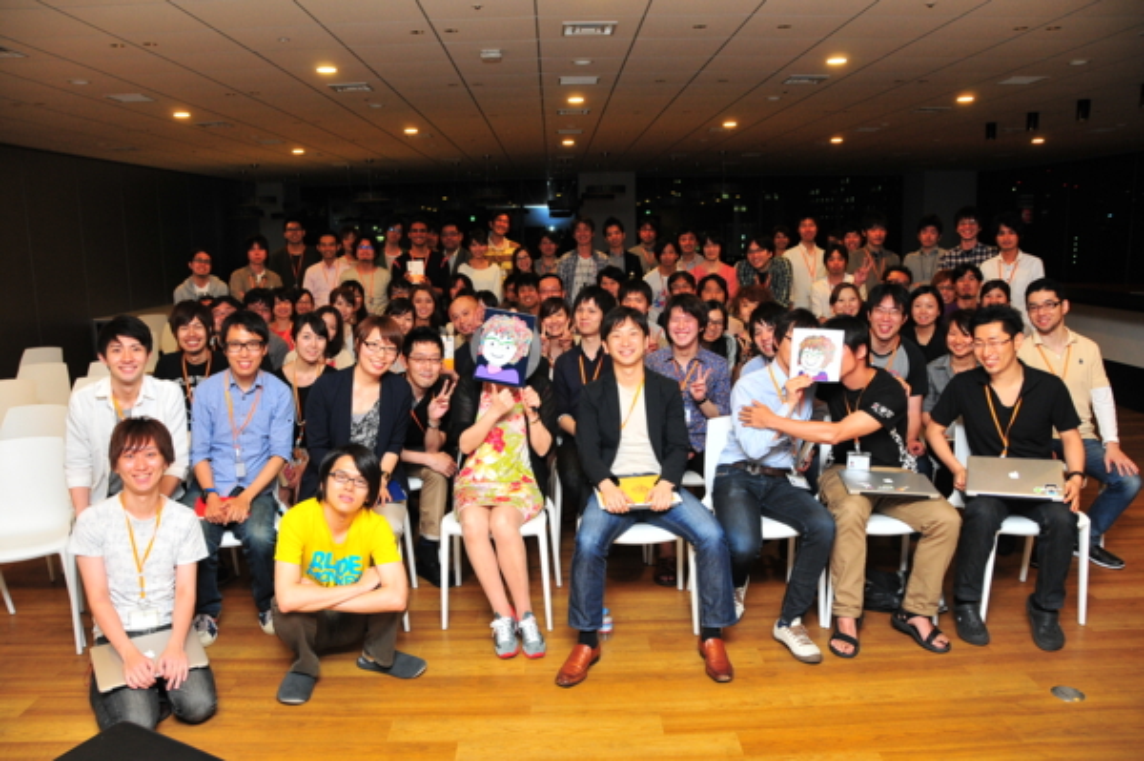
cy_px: 380
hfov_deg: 67.4
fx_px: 857
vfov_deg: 47.9
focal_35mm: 27
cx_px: 572
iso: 500
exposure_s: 1/80
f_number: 4.5
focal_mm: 18
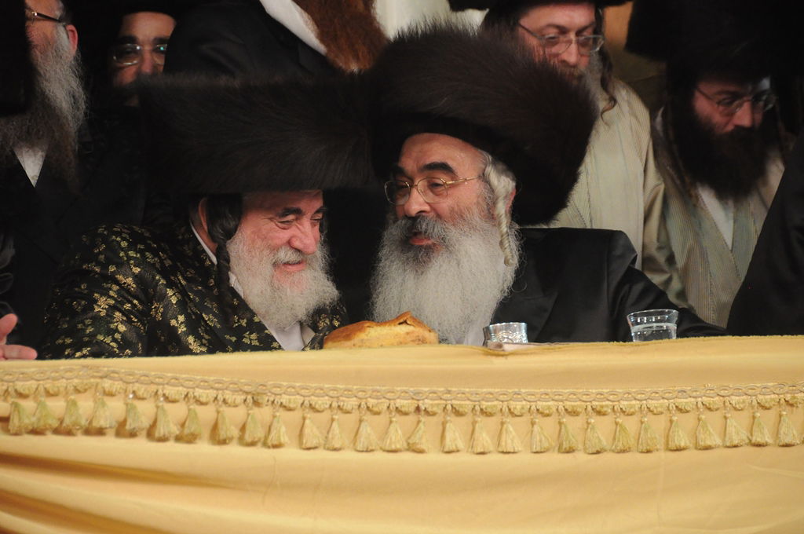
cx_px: 402
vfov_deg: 6.8
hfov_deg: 10.2
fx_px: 4517
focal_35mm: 202
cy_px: 267
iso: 2000
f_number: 5.6
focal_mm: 135
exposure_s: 1/30
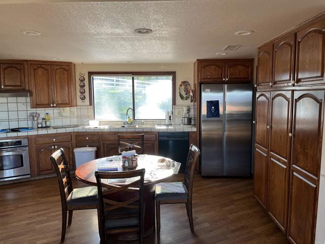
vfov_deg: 53.1
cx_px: 162
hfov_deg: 67.3
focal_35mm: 26
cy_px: 122
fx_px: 244
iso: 100
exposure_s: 1/121
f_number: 1.6
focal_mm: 5.1
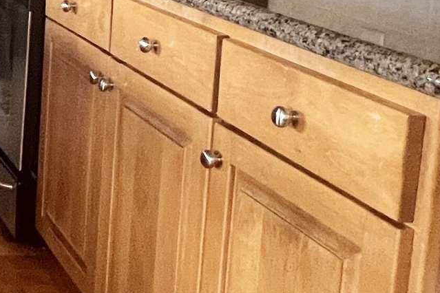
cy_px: -41
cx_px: -252
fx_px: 794
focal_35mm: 65
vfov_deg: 19.9
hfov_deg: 23.5
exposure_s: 1/60
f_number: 1.8
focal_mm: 1.57
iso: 400
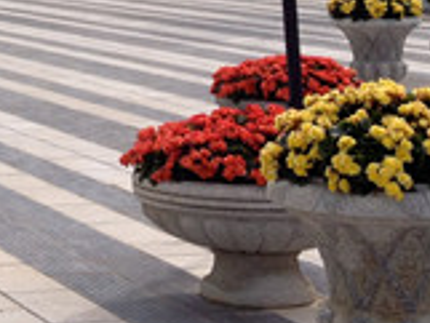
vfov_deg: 9.4
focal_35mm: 152
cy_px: -220
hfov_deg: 12.5
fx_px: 1890
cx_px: -166
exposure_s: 1/968
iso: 64
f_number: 2.4
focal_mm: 4.28
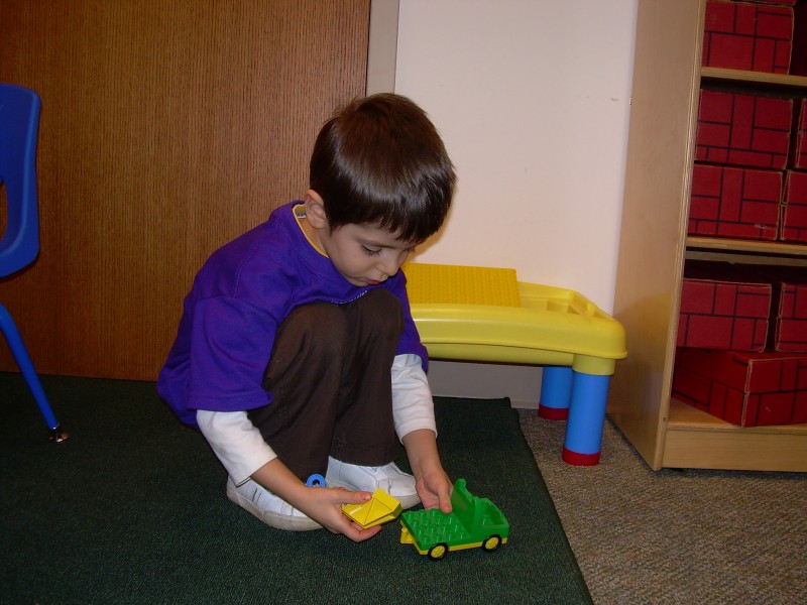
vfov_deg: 37.7
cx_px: 404
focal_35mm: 38
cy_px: 302
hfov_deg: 49.0
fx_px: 886
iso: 50
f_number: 2.8
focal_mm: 6.3
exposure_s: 1/60
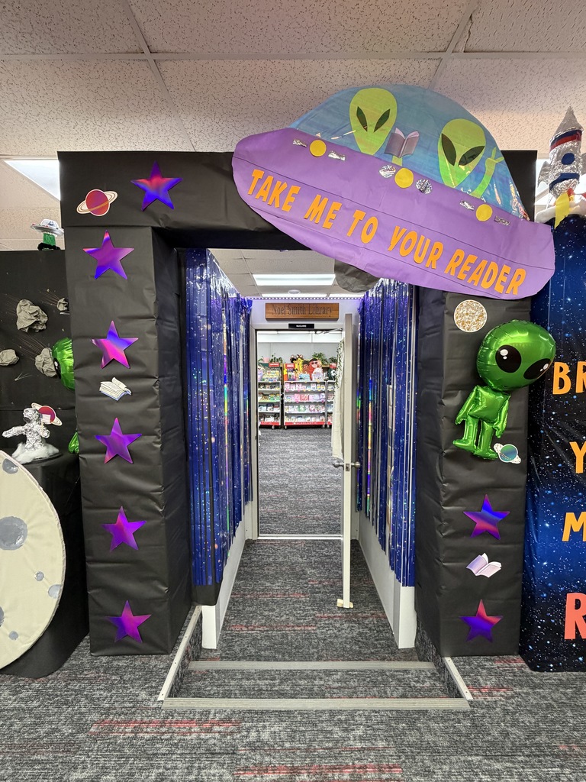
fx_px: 316
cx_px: 293
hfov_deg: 85.7
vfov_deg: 102.1
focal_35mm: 14
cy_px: 391
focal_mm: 2.22
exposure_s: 1/60
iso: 400
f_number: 2.2
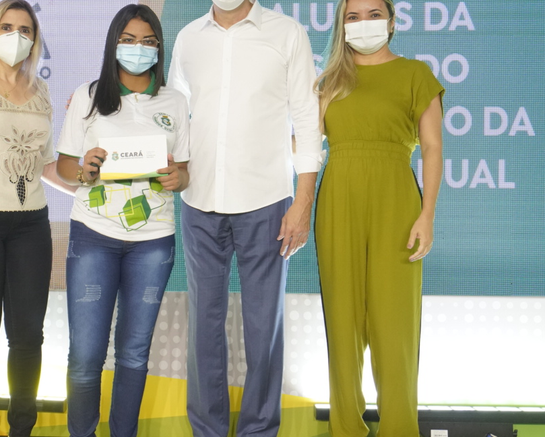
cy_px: 165
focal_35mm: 60
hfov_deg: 31.0
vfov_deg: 25.3
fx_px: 968
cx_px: 153
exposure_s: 1/160
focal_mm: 32
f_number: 8
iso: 3200
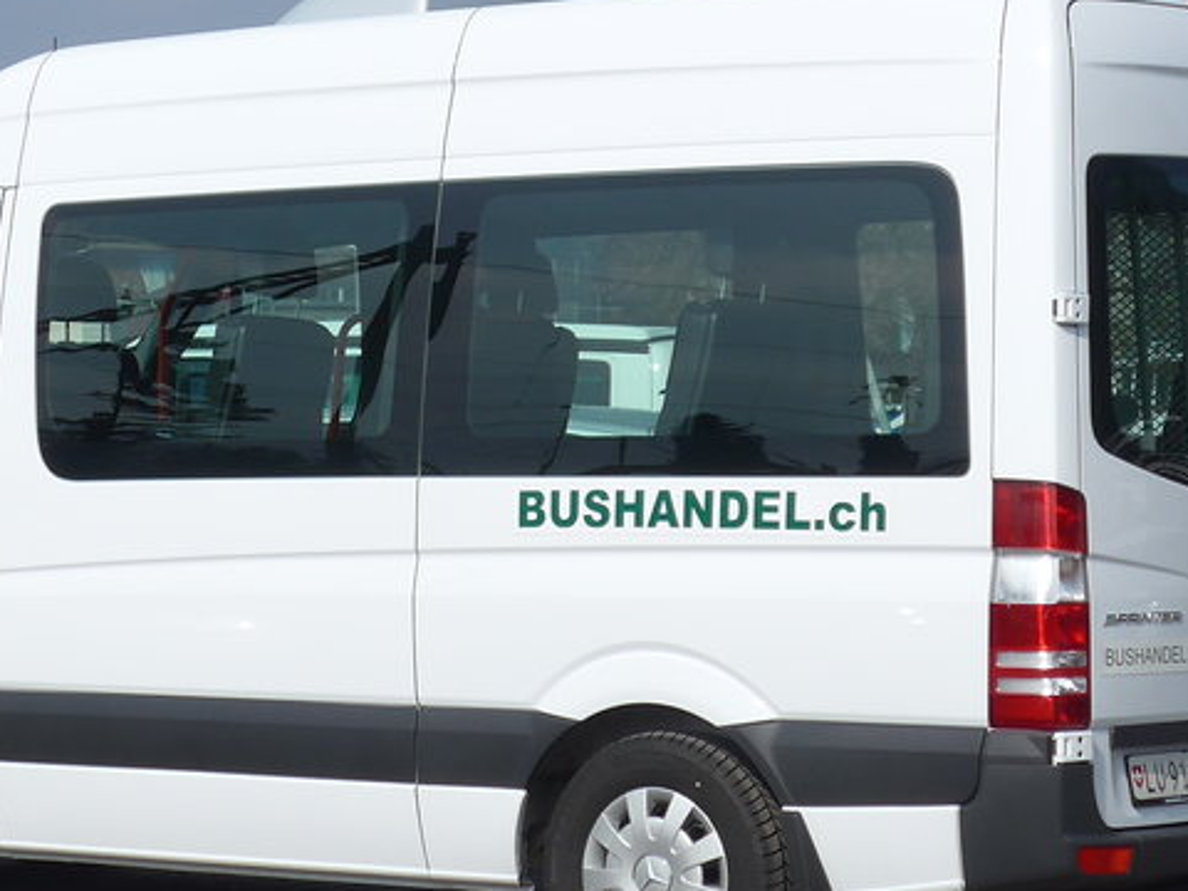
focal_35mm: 130
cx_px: 512
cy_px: 309
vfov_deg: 11.4
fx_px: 4462
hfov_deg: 15.2
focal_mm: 10.7
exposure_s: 1/2000
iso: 80
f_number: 3.3
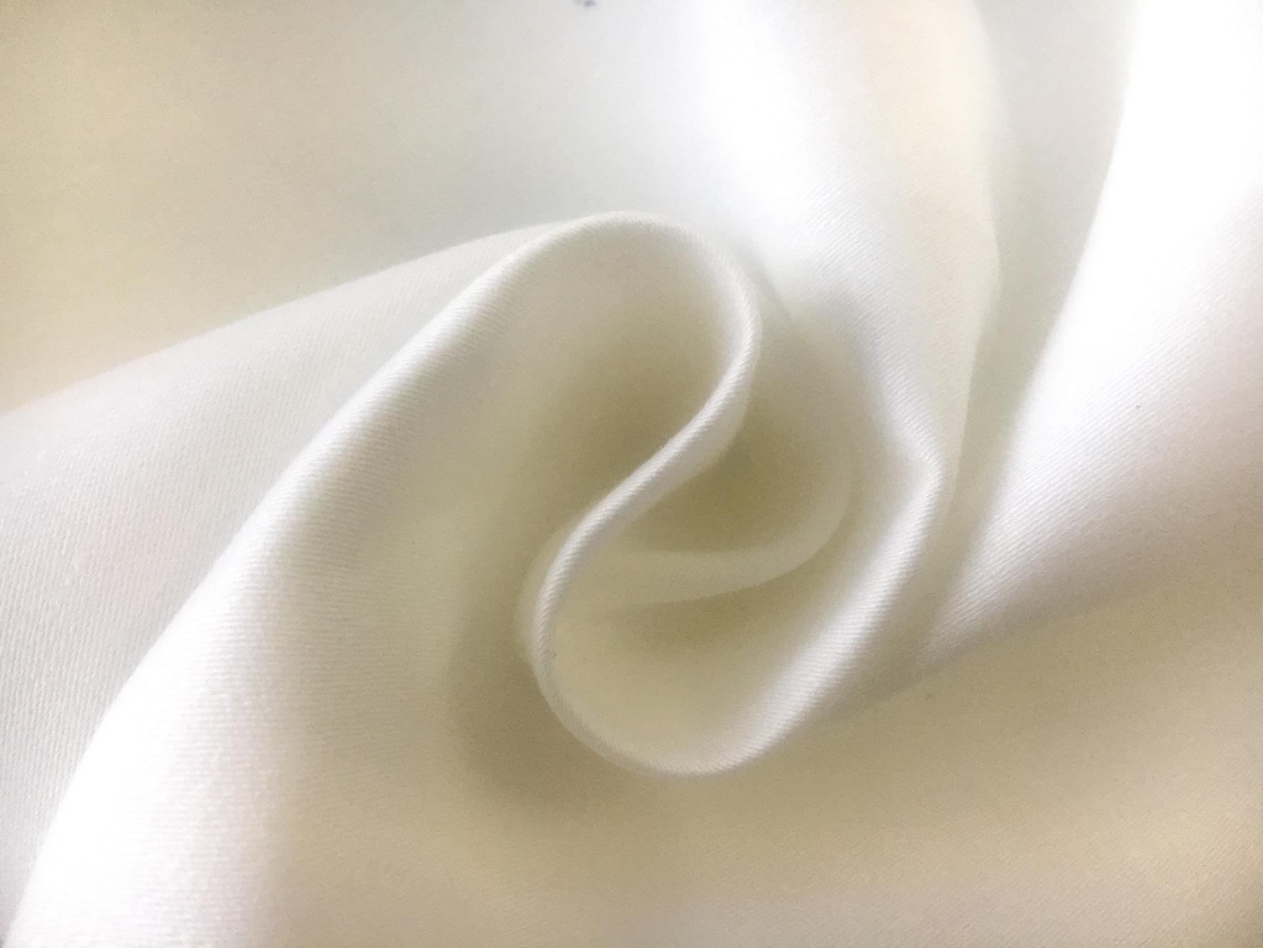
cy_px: 474
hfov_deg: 61.7
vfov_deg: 48.2
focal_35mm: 29
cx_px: 632
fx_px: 1058
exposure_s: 1/180
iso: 160
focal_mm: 4.15
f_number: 2.2
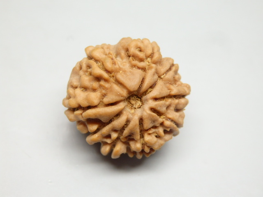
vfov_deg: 22.3
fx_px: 501
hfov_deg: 29.4
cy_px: 98
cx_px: 132
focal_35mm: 66
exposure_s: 1/100
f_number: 4.4
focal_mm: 11.9
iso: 400
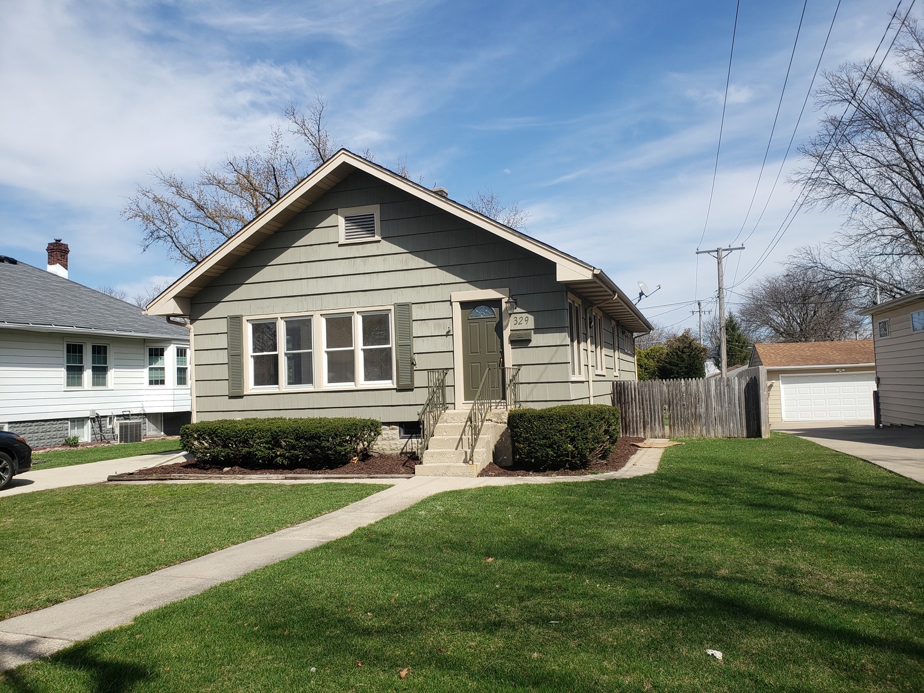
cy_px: 346
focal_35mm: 26
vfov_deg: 53.1
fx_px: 694
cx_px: 462
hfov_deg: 67.3
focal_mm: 4.3
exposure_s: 1/1391
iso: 50
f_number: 2.4
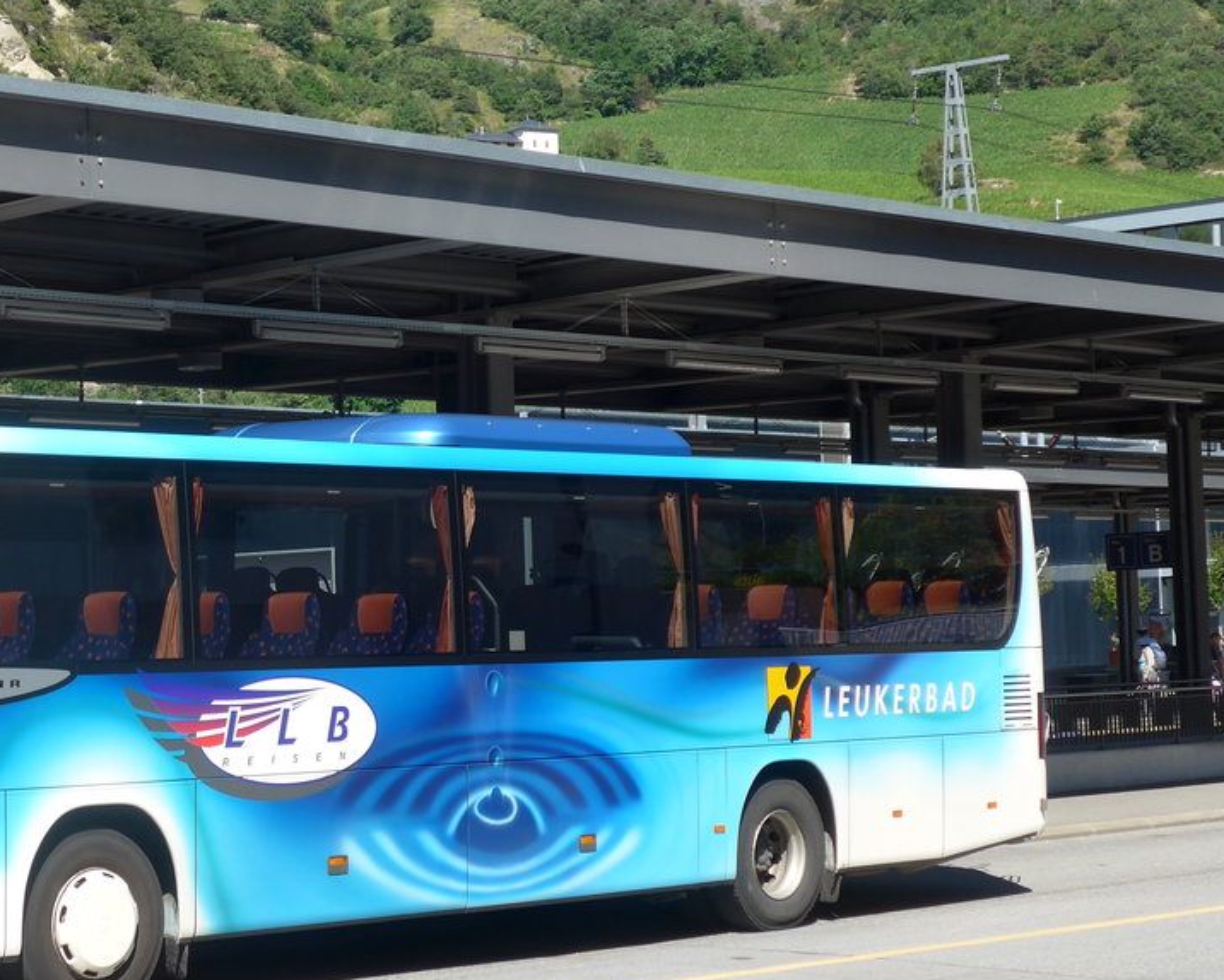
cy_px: 506
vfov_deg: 17.1
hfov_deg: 20.9
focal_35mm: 90
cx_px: 200
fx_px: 3261
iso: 80
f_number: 3.4
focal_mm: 11.3
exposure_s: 1/800
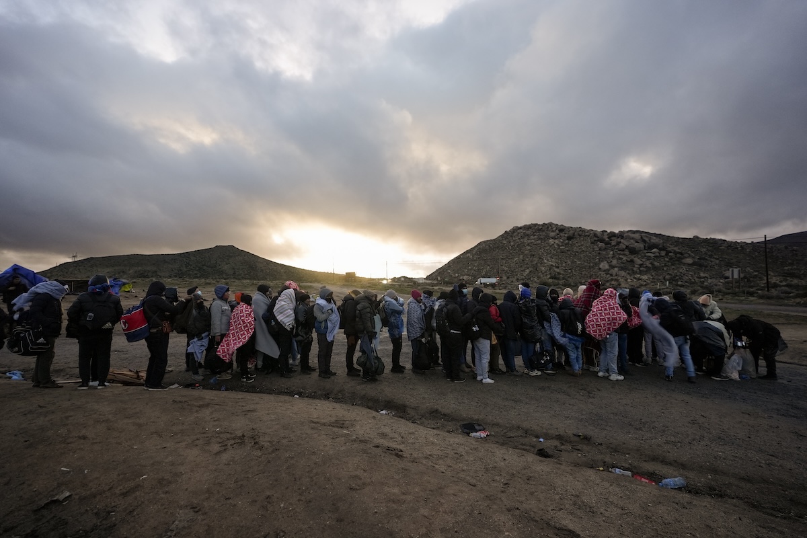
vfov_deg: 73.7
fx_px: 359
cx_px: 404
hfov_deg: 96.7
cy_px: 269
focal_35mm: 16
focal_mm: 16
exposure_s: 1/20
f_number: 2.8
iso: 2000
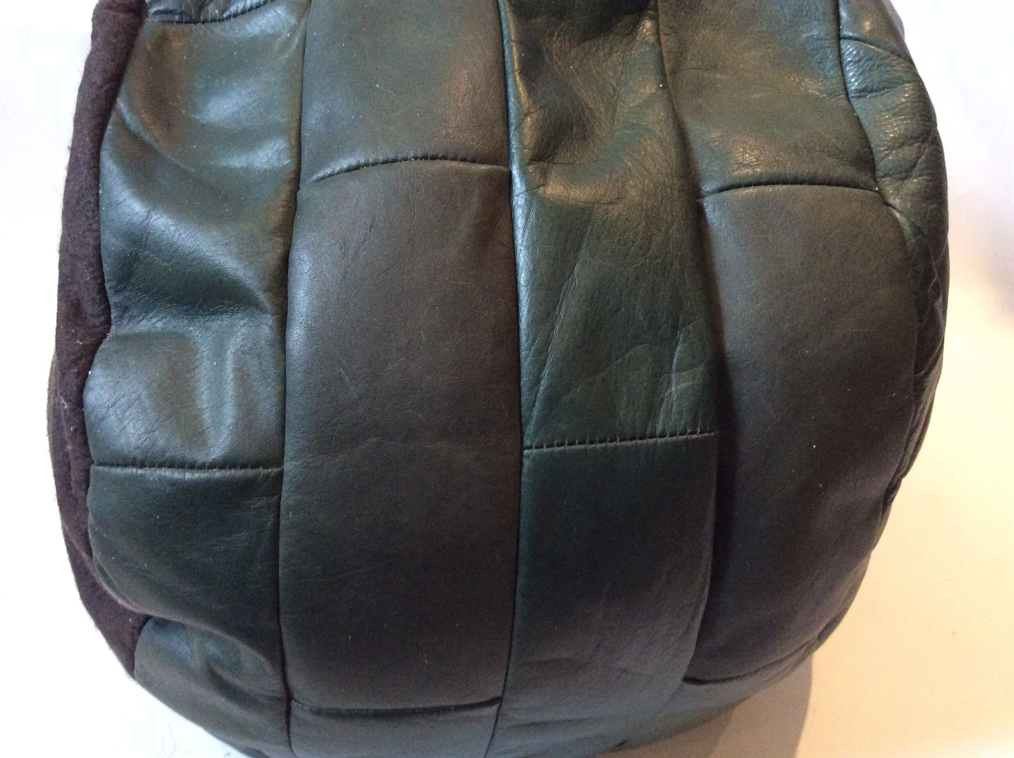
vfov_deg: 44.1
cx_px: 507
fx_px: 936
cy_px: 379
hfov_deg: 56.9
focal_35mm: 32
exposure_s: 1/25
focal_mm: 3.3
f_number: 2.4
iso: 320
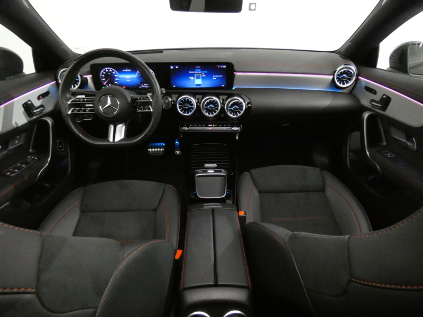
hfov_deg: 81.7
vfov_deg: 66.0
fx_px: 244
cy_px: 158
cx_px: 212
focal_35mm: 20
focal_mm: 3.6
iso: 1600
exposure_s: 1/20
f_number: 2.8
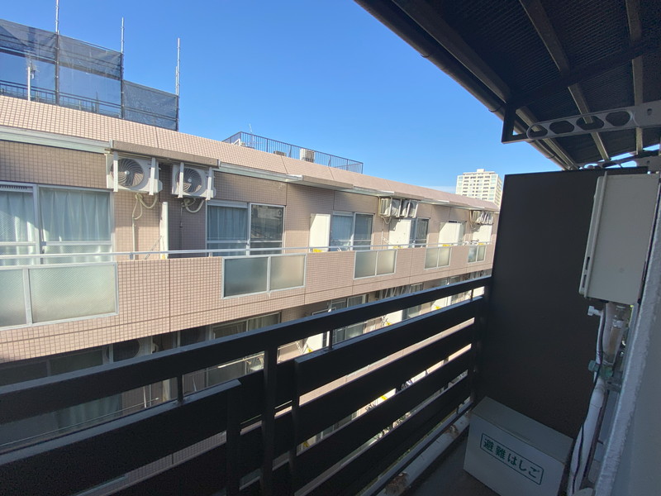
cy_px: 248
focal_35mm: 14
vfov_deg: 85.7
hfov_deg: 102.1
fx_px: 267
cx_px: 330
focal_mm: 1.54
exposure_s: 1/872
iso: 20
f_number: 2.4
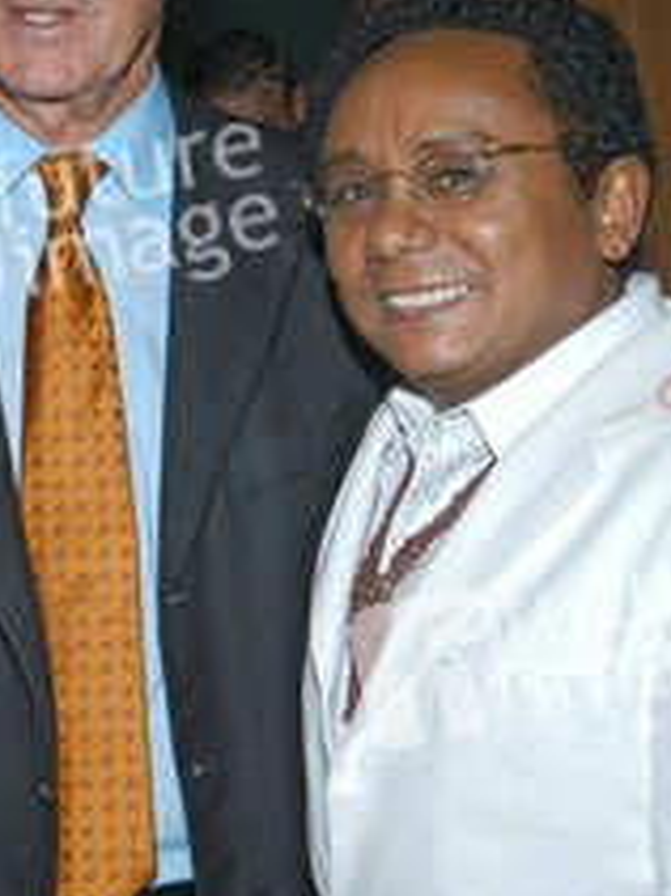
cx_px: 183
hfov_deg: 14.2
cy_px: 437
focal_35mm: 104
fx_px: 2691
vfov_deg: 18.9
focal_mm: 38
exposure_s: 1/125
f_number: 9
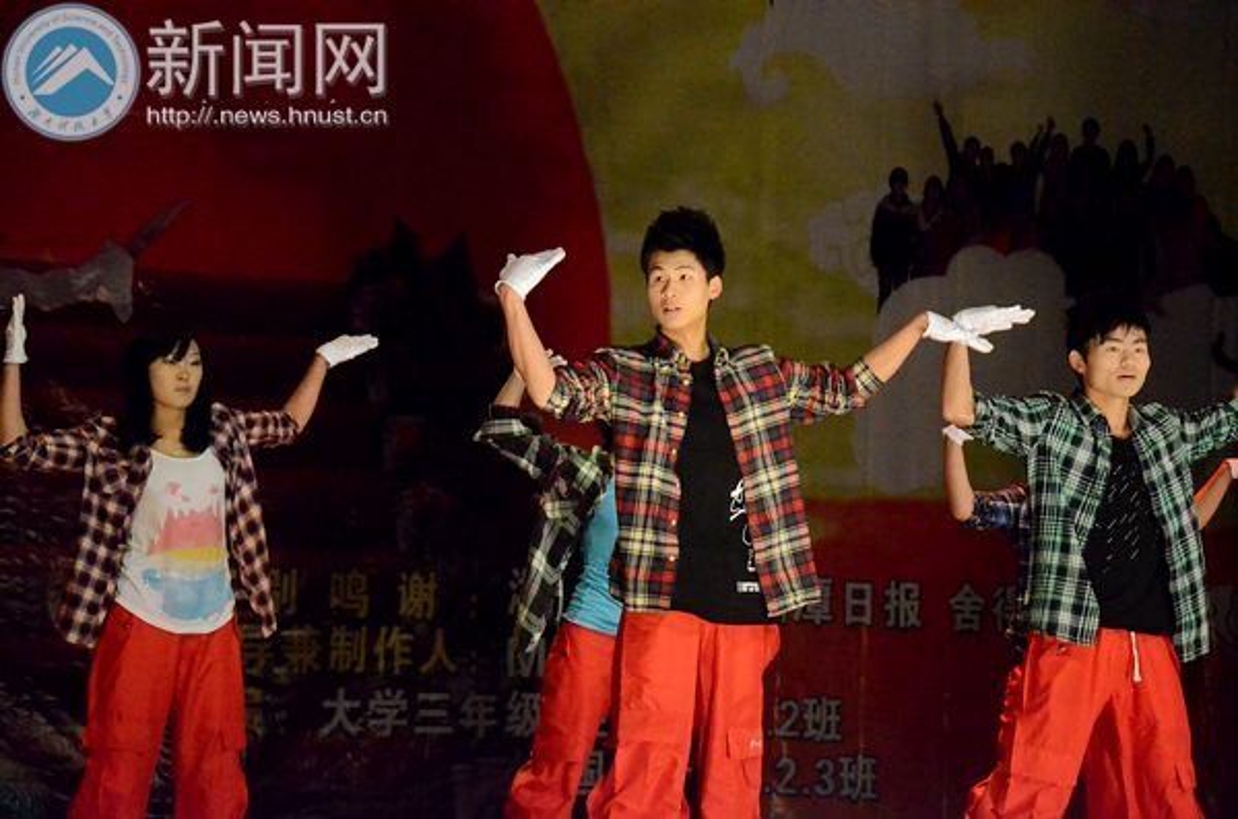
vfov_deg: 11.4
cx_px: 619
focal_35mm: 120
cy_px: 410
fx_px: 4117
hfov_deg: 17.1
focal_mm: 80
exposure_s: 1/640
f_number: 5.3
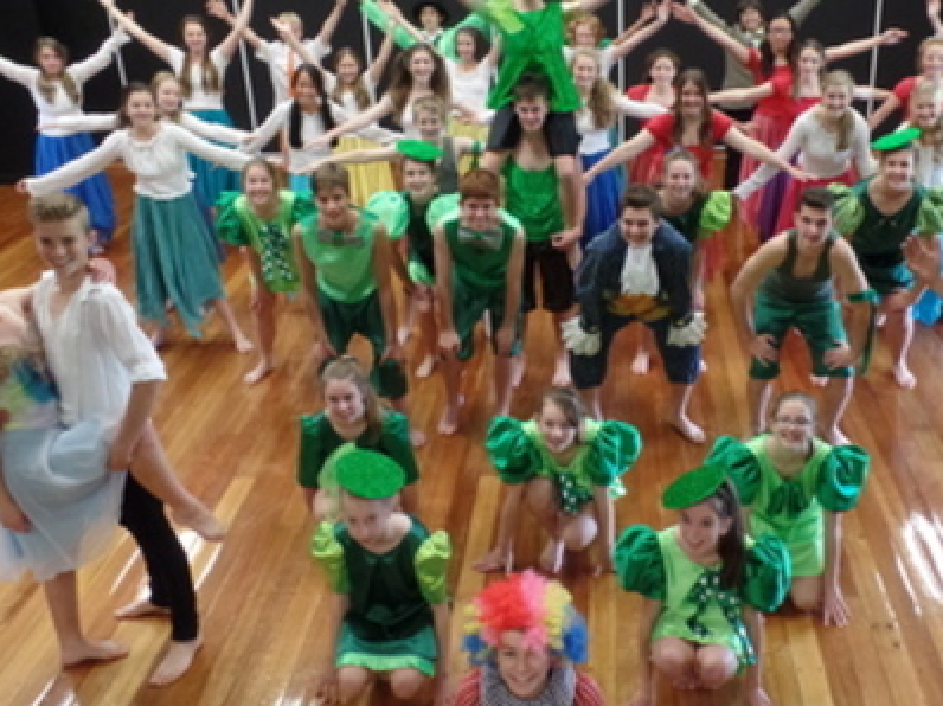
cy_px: 329
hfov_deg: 49.7
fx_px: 1007
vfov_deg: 38.6
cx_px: 585
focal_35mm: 37
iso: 400
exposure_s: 1/30
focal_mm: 4.1
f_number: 2.8
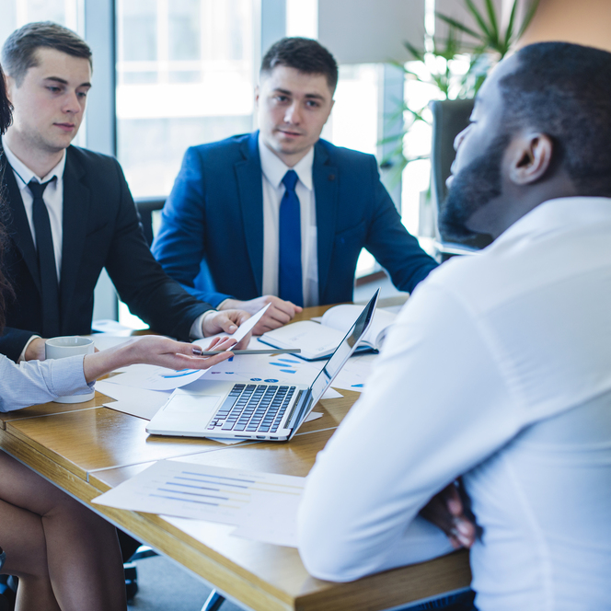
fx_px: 1278
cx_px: 225
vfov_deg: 26.9
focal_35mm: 64
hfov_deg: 26.8
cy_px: 306
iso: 500
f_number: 2.8
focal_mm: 50
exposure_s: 1/125
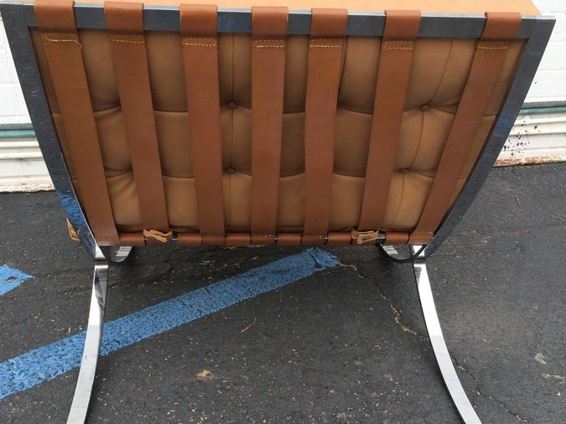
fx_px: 654
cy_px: 239
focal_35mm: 40
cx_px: 288
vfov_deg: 35.9
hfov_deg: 46.8
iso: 32
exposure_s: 1/547
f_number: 2.2
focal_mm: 4.12
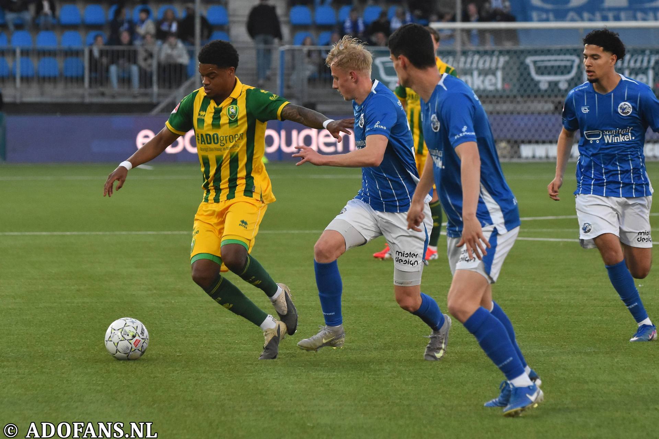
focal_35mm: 232
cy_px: 220
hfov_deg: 8.9
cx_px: 330
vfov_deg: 5.9
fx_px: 4256
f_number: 4
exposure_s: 1/1000
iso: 1600
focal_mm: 155
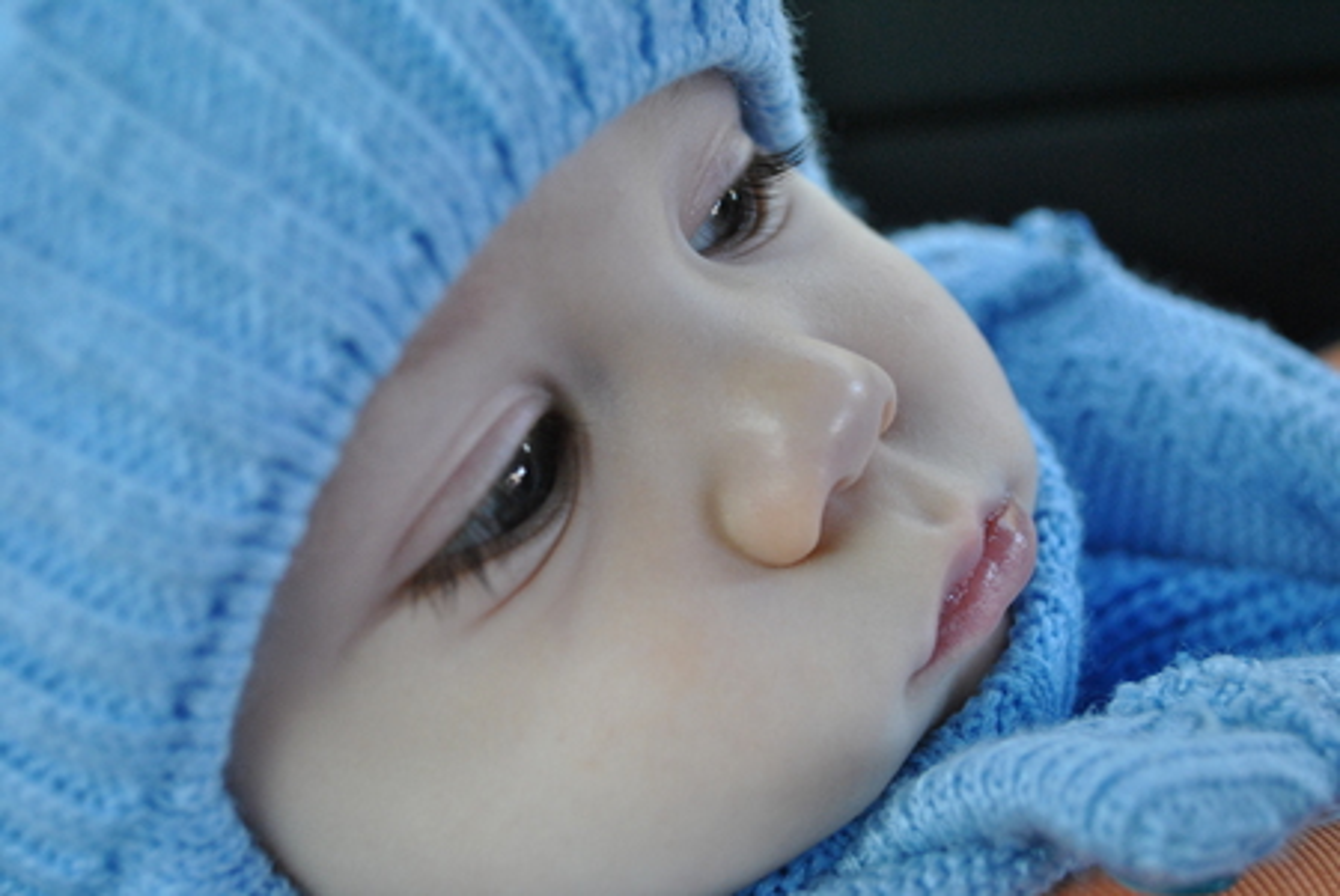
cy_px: 448
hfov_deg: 44.9
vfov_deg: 30.9
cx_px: 670
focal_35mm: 44
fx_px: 1621
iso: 720
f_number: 4.5
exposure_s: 1/60
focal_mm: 29
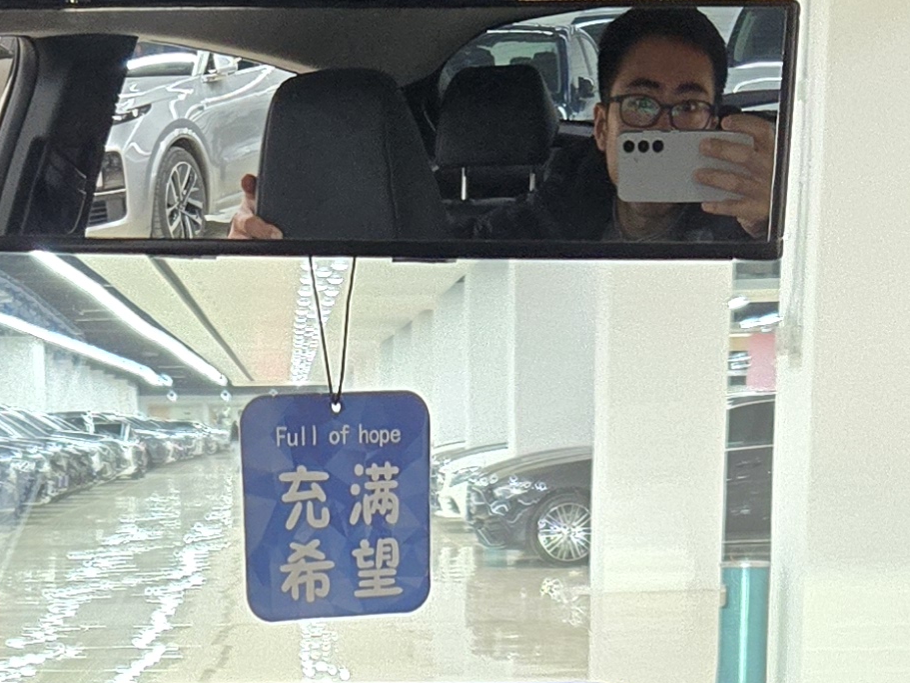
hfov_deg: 19.4
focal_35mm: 101
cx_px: 332
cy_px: 1330
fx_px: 2655
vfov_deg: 12.9
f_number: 1.8
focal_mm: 5.4
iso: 640
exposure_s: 1/100
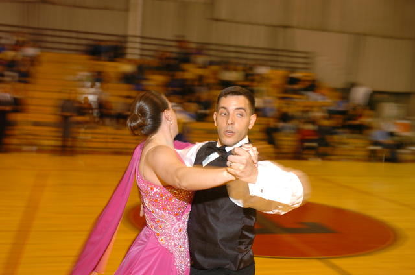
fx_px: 483
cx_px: 208
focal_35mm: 42
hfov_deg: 46.5
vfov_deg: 31.8
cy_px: 138
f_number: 4
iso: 320
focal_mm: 28
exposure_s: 1/25
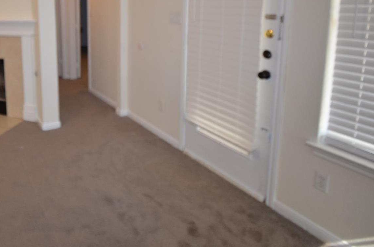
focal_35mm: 27
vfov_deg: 44.7
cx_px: 70
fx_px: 280
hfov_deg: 61.4
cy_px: 41
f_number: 4.5
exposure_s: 1/60
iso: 280
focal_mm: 10
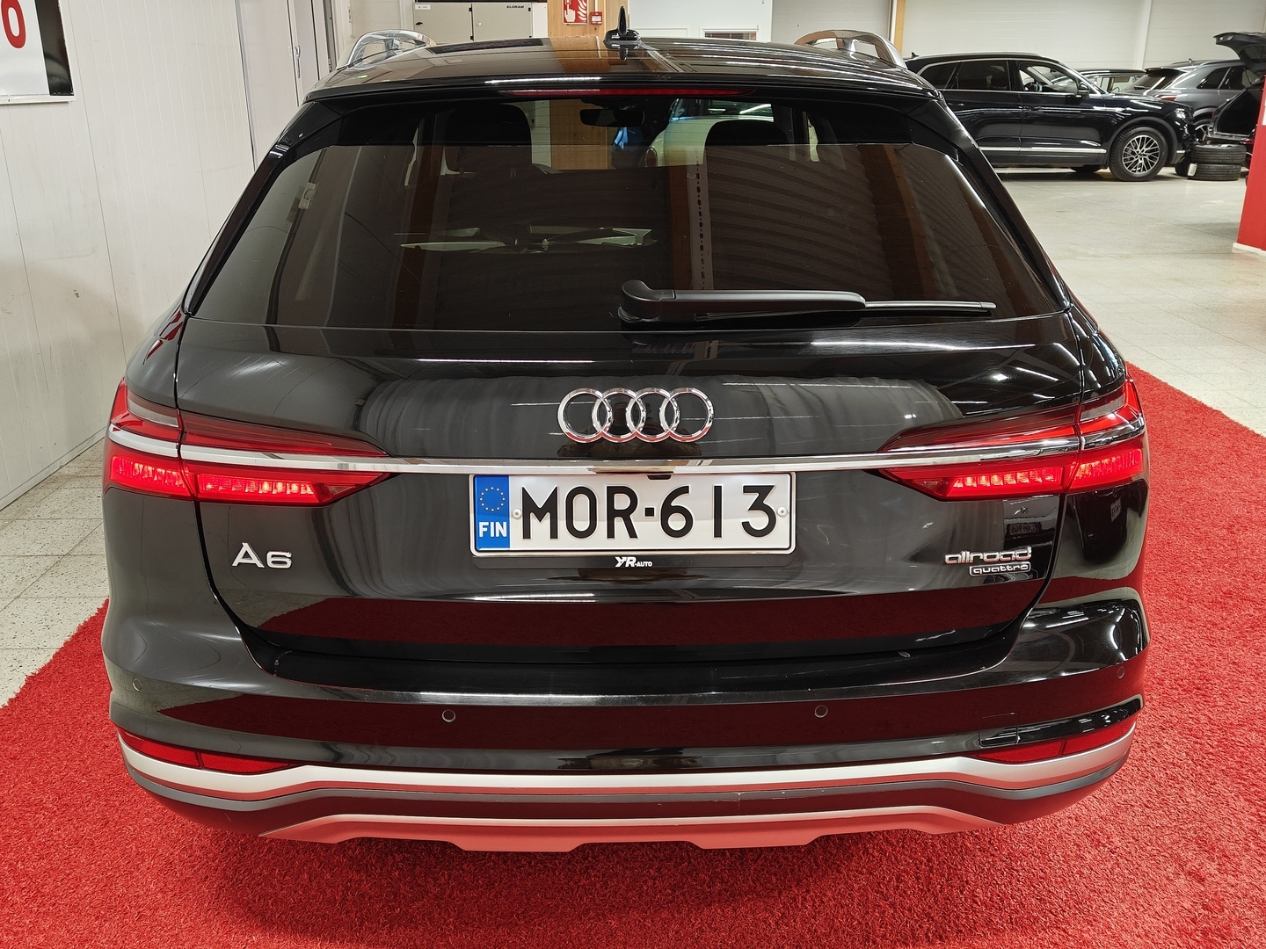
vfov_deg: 45.4
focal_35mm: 31
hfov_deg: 58.4
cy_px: 474
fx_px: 1134
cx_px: 633
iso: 100
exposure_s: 1/50
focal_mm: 5.59
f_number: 1.8
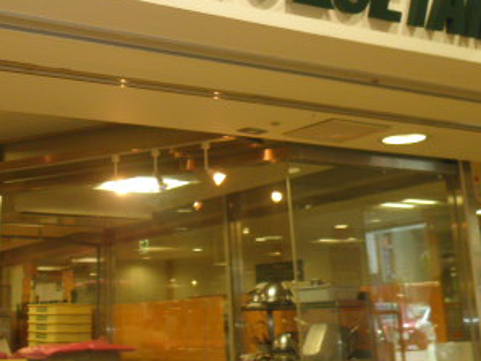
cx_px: 126
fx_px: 778
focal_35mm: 56
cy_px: 32
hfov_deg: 33.7
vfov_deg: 25.3
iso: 64
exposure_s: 1/40
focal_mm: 4.7
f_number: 2.8
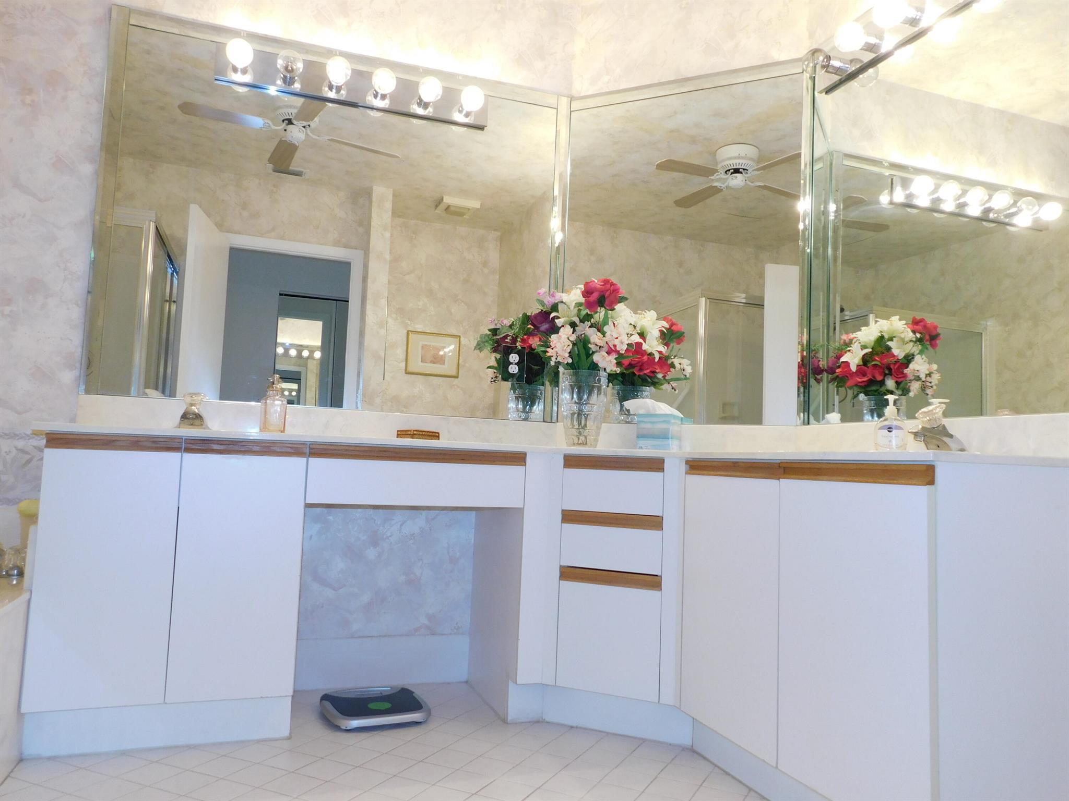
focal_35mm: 25
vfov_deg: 54.9
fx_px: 772
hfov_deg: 69.4
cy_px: 400
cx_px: 534
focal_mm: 4.5
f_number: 3.1
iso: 160
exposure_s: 1/30
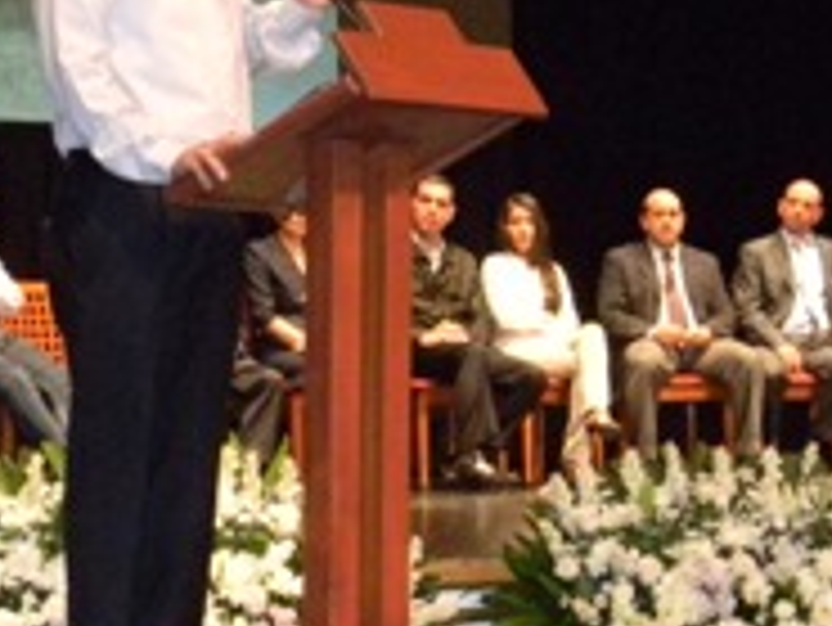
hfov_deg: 17.3
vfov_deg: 13.0
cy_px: 140
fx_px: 2742
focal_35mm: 114
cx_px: 441
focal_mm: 8.6
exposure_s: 1/30
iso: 789
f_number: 3.9
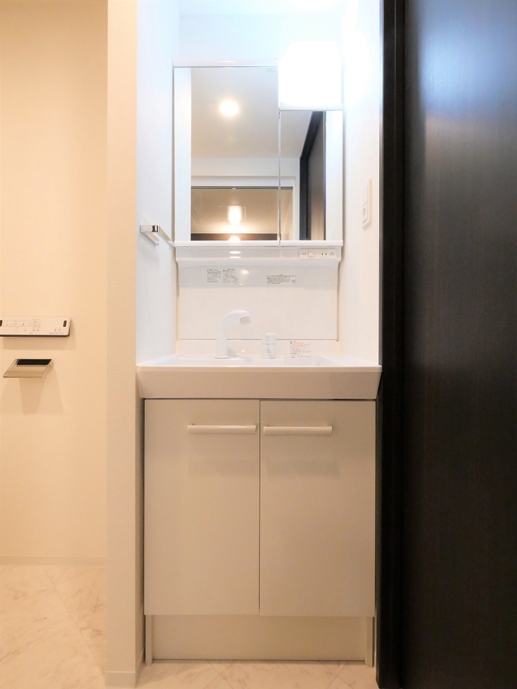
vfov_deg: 102.1
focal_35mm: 14
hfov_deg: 85.7
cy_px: 344
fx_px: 279
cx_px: 258
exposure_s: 1/30
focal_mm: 7
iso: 3200
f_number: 10
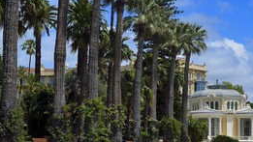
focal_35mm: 64
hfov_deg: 32.8
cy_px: 124
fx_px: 429
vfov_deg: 18.6
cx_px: 140
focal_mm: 38
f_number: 13
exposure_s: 1/1000
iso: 400
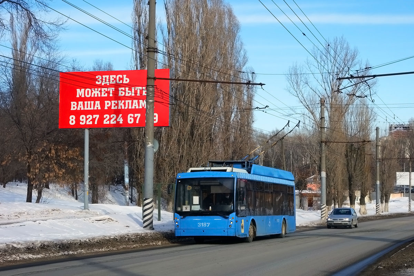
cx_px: 207
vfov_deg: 20.9
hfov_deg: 31.0
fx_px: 747
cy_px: 138
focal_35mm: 65
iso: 125
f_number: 8
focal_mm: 24.11
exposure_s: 1/500
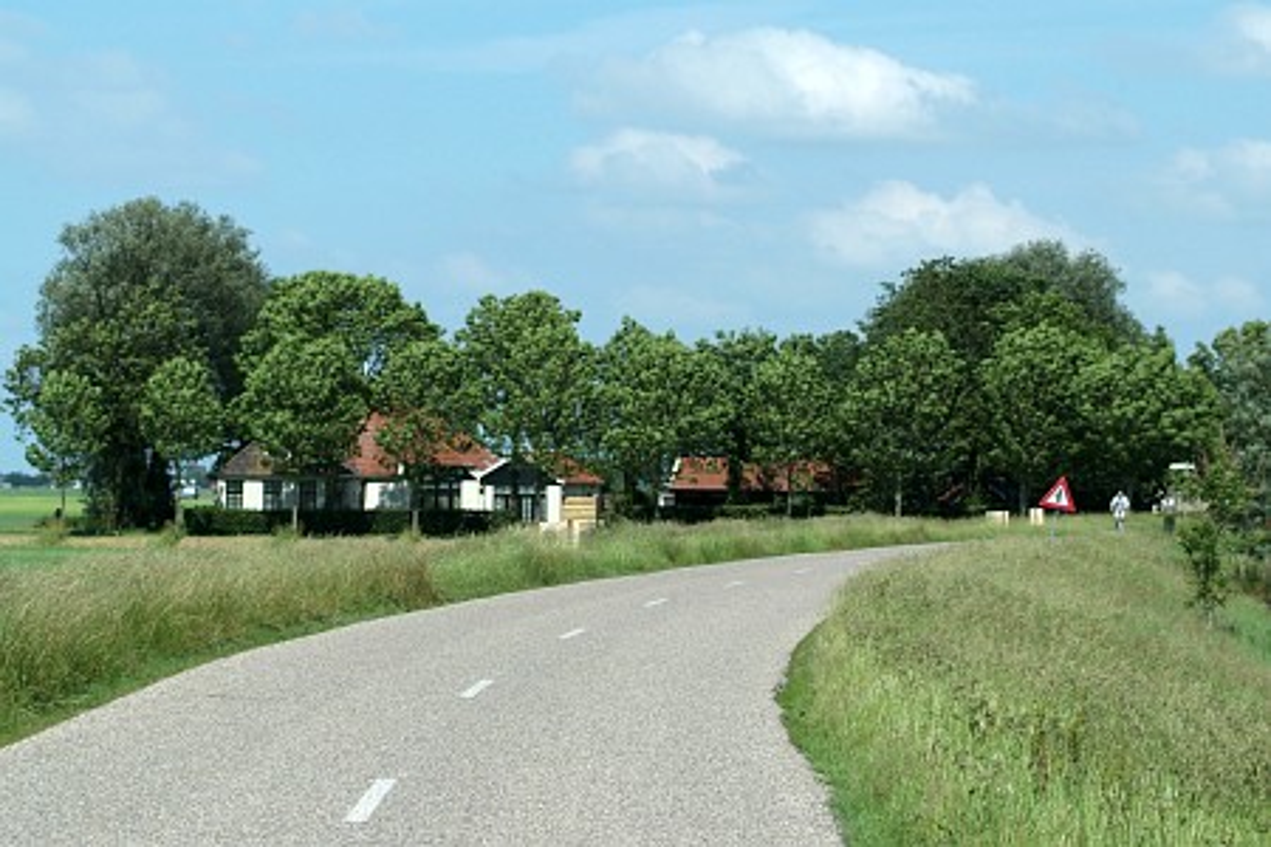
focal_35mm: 99
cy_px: 424
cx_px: 636
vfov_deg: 13.8
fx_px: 3495
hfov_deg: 20.6
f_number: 5.6
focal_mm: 66
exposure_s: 1/1500
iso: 200
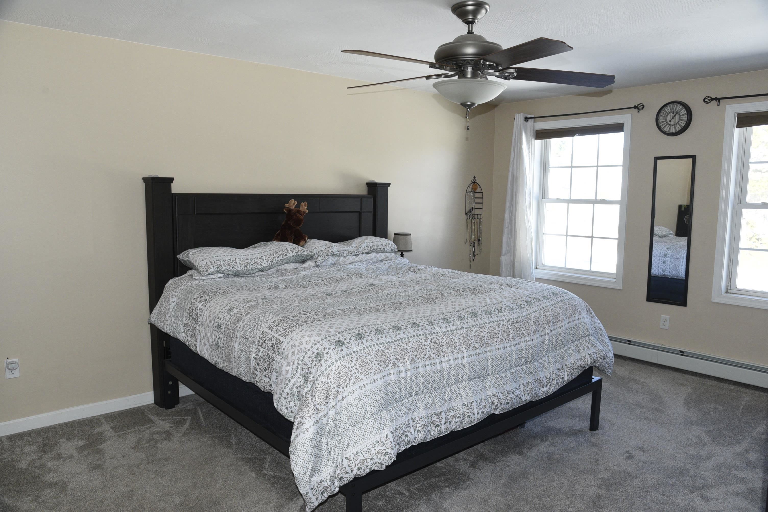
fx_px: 576
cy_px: 256
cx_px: 384
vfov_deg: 48.0
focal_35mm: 27
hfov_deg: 67.4
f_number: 5.6
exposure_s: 1/100
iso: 1000
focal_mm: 27
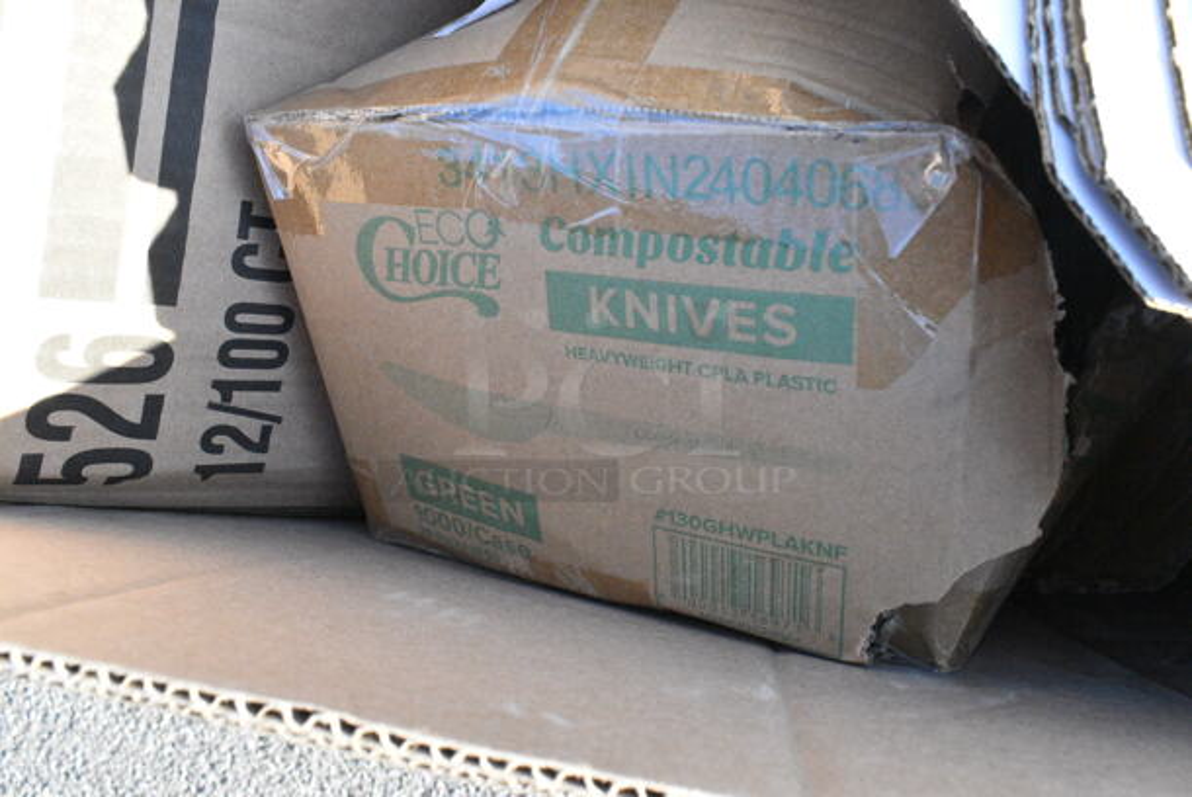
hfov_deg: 61.9
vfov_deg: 43.7
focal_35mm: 30
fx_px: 994
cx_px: 596
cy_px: 398
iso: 6400
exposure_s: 1/800
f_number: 11
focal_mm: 20
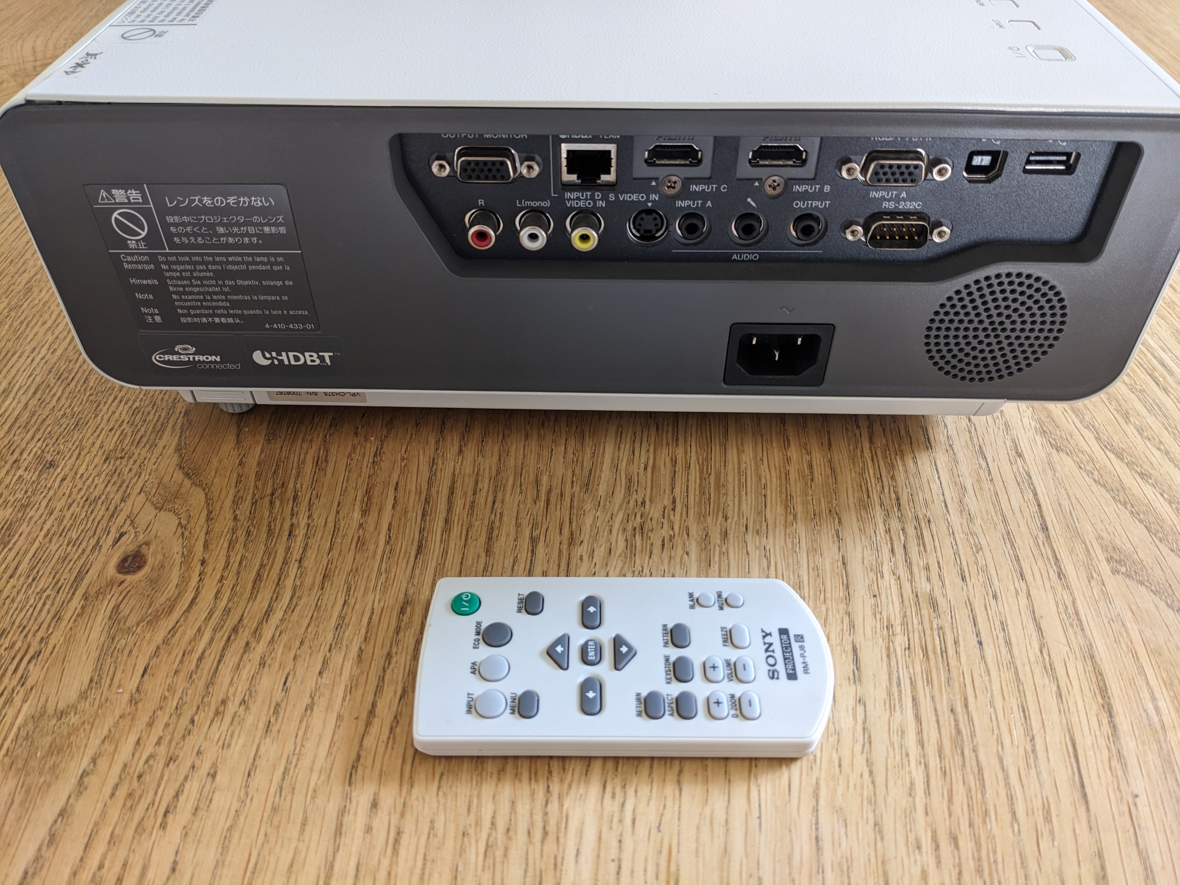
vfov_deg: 51.4
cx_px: 590
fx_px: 920
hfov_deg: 65.3
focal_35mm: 27
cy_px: 442
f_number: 1.73
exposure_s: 1/33.8
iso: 59
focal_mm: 4.38
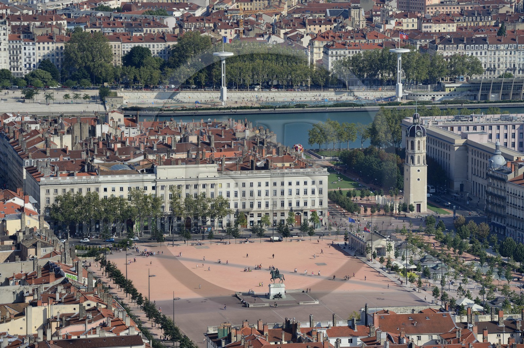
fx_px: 2545
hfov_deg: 11.8
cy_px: 174
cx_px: 262
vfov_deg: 7.8
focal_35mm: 175
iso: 100
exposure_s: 1/250
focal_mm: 175
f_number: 10
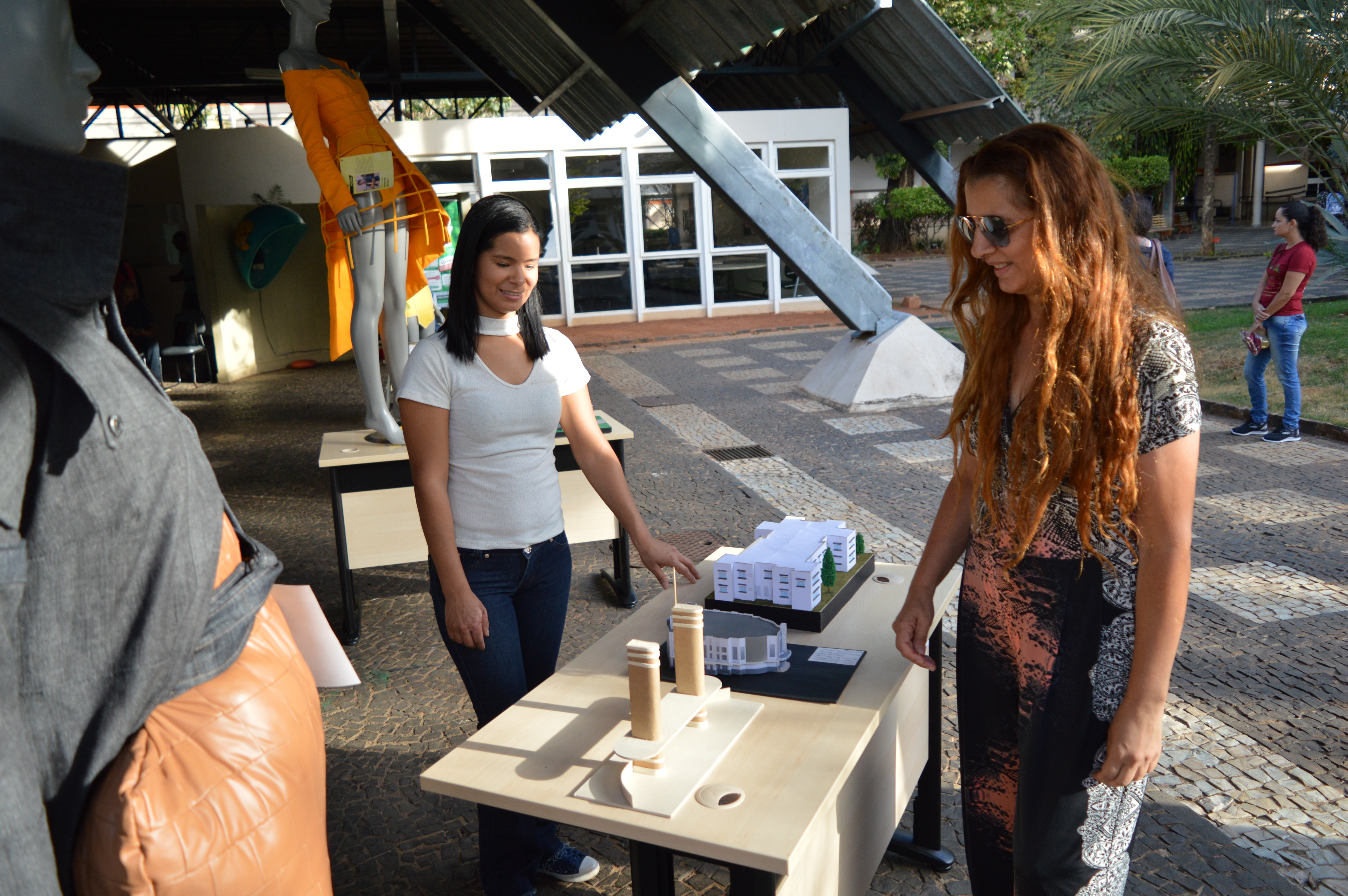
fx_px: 1010
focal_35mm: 27
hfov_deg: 67.4
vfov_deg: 47.8
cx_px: 674
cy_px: 448
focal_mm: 18
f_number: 3.5
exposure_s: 1/500
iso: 400
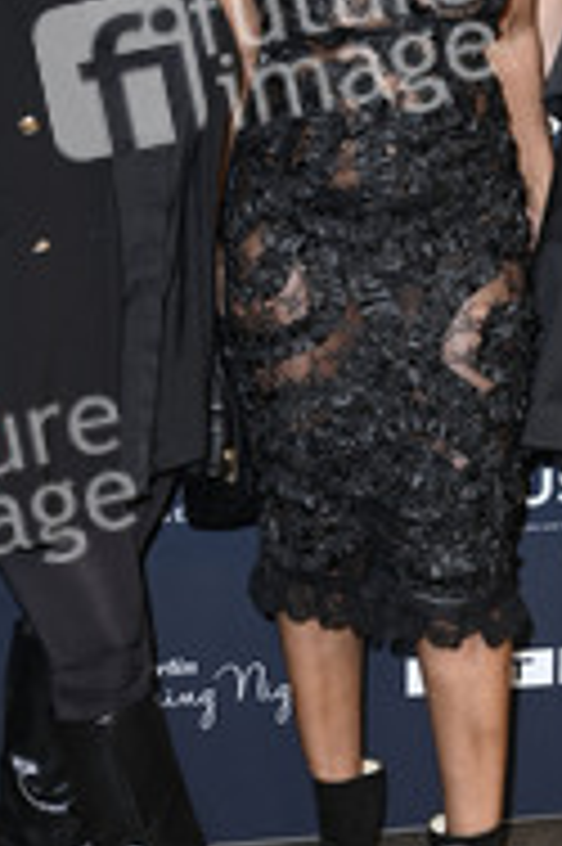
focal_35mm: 68
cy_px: 279
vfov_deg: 29.5
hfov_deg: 19.9
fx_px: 1595
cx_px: 396
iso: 800
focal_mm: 32
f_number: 5.6
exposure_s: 1/250
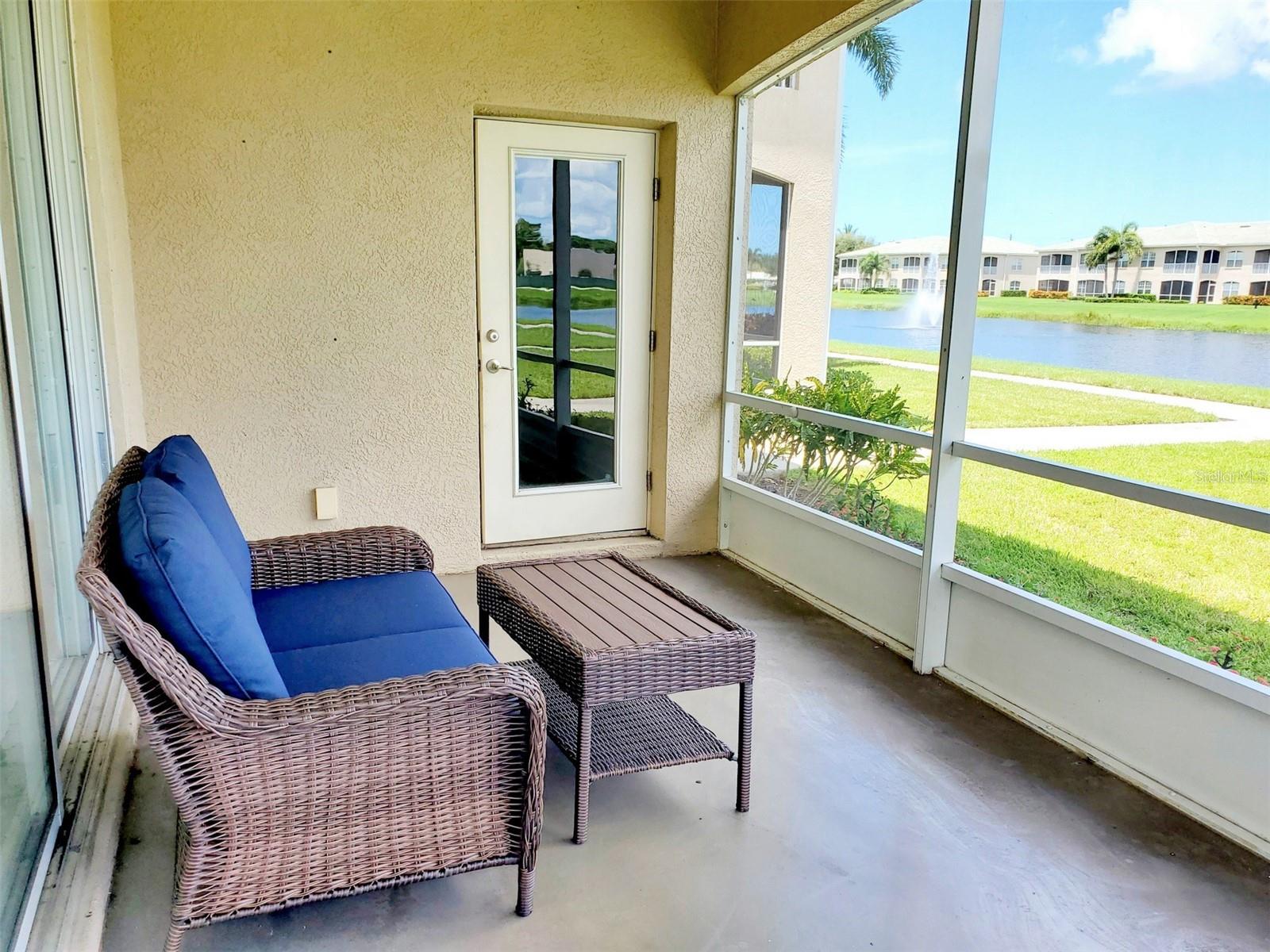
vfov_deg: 53.1
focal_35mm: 26
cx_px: 635
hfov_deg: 67.3
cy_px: 476
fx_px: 954
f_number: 2.4
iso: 50
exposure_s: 1/370
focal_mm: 4.3
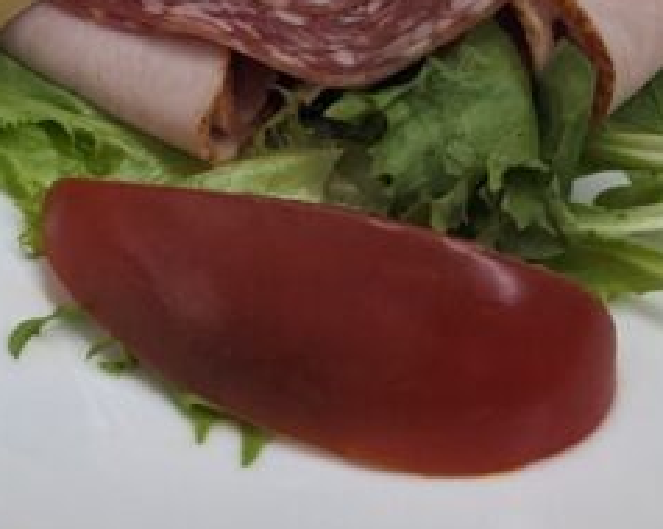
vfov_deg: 14.6
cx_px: -103
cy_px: -149
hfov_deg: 18.2
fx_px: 1980
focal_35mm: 101
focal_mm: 6.81
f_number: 1.85
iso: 504
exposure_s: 1/23.8
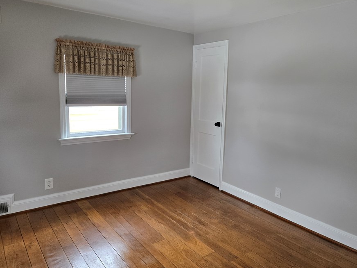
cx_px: 190
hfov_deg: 65.3
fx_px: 278
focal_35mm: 27
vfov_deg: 51.3
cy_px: 122
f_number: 1.8
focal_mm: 5.4
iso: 125
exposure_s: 1/180
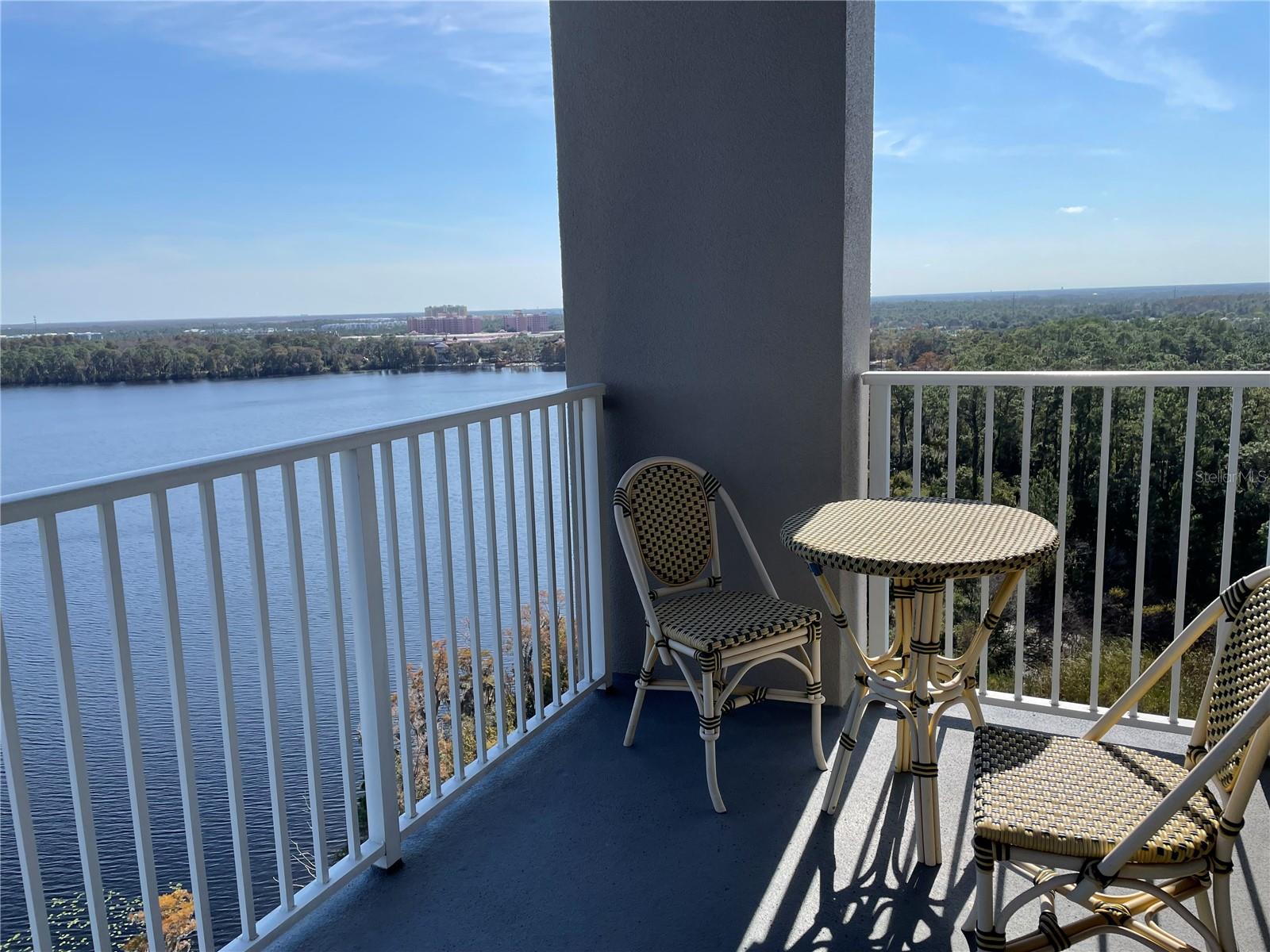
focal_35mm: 26
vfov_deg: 53.1
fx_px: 954
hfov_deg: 67.3
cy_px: 476
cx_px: 635
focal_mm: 4.2
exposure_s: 1/4292
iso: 32
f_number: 1.6
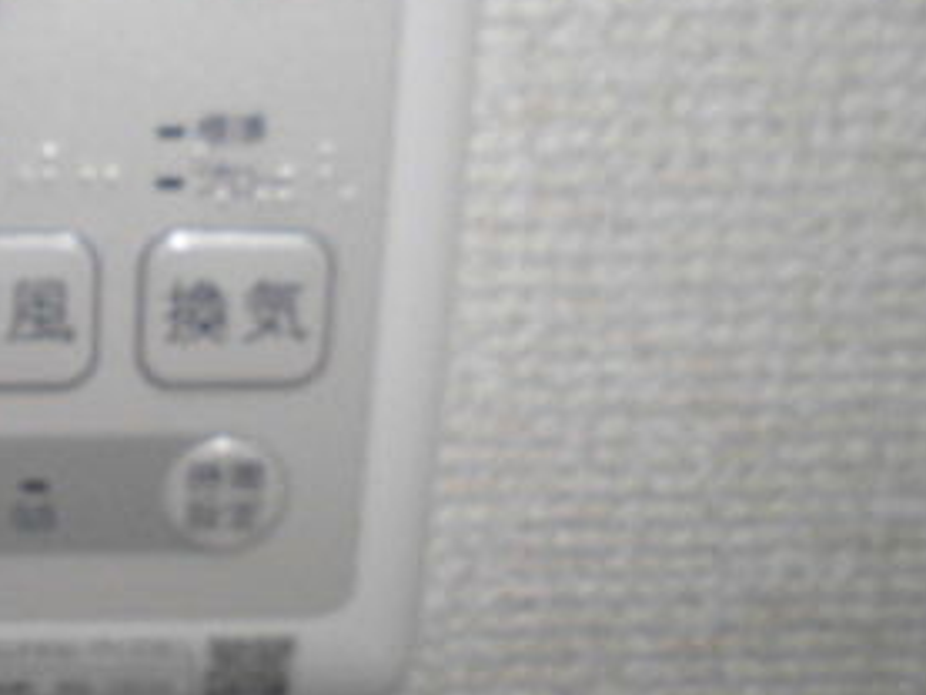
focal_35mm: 60
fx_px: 1606
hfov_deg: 29.1
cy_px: 297
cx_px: -90
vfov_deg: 24.4
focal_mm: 4.6
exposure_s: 1/60
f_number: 3.5
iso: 100
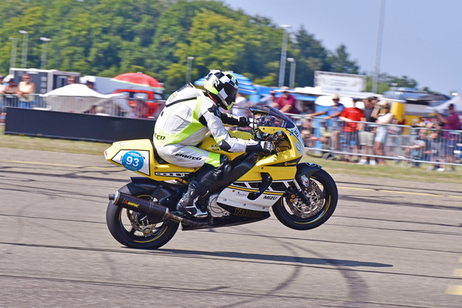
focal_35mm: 225
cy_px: 154
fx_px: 2887
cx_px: 231
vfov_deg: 6.1
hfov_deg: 9.1
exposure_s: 1/640
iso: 1000
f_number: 10
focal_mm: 150
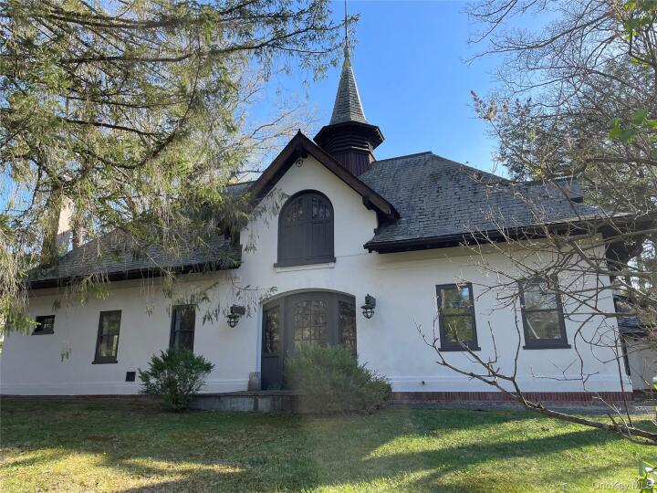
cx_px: 328
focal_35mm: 26
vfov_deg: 53.1
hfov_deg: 67.3
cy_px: 246
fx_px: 493
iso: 50
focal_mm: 4.2
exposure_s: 1/1135
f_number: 1.6
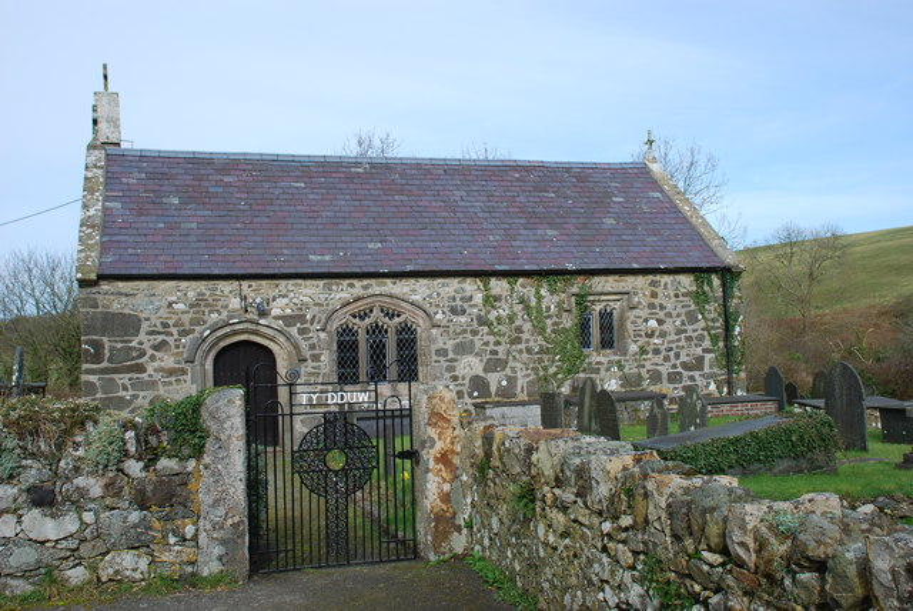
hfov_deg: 53.1
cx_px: 456
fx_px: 914
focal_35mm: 36
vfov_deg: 36.9
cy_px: 306
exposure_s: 1/100
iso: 100
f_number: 8
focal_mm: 24
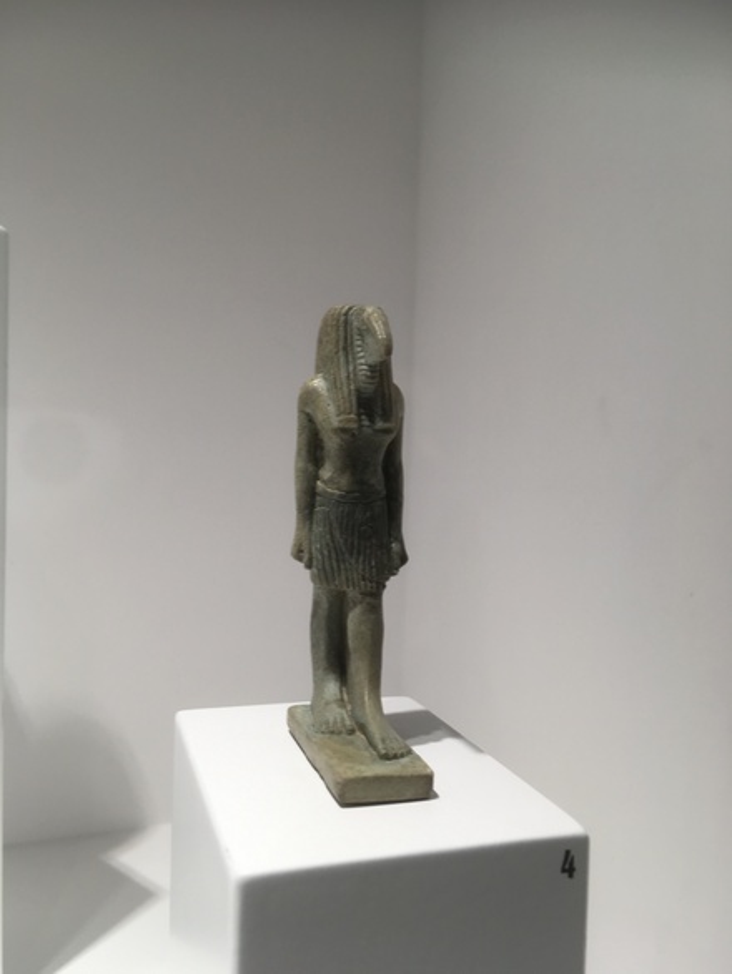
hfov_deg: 48.3
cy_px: 487
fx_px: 817
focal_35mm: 29
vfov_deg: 61.6
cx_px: 366
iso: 25
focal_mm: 4.15
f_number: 2.2
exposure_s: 1/33
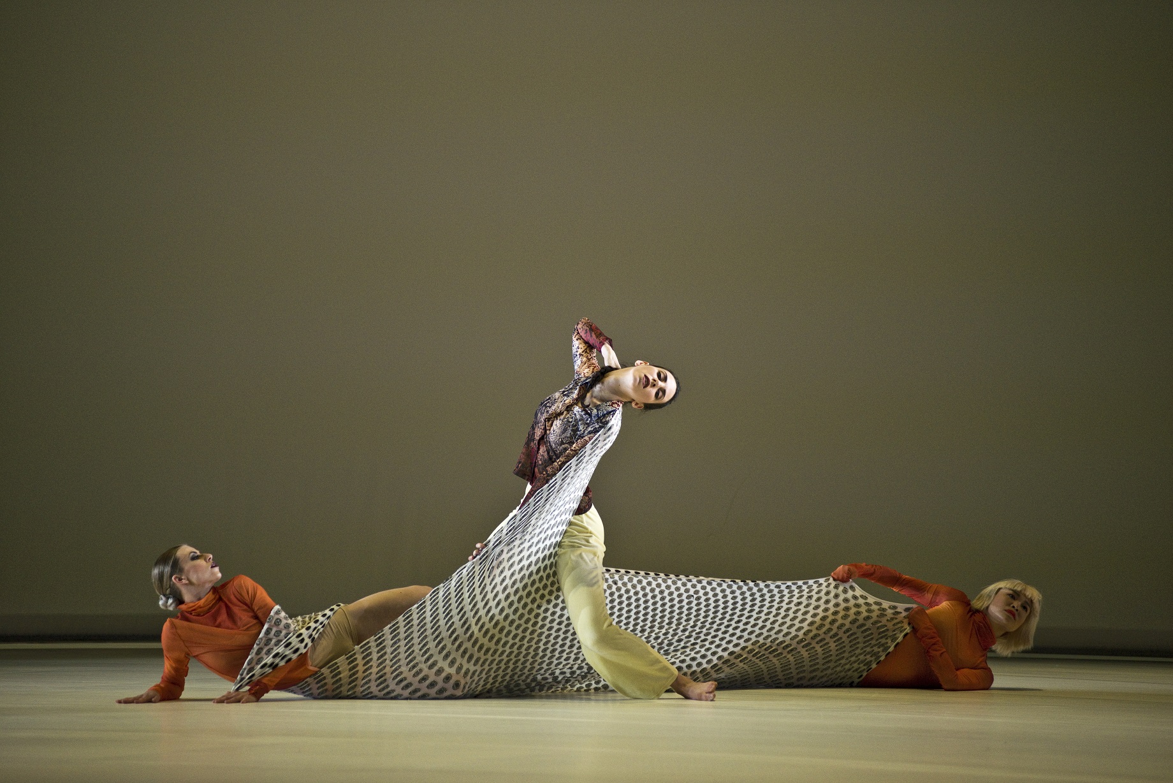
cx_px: 586
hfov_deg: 10.3
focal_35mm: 200
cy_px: 392
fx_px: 6518
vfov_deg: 6.9
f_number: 2.8
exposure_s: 1/1250
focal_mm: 200
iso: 200
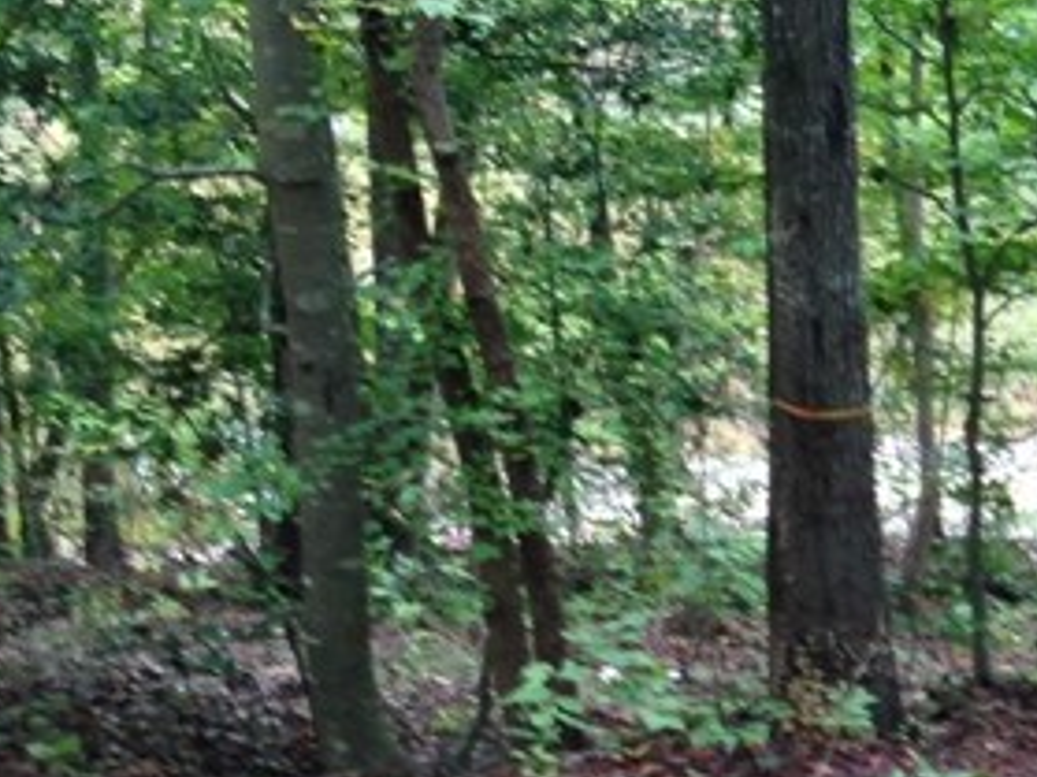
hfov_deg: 15.0
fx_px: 3623
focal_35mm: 121
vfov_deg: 12.2
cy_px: 454
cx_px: 1606
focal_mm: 4.12
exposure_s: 1/20
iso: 50
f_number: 2.4
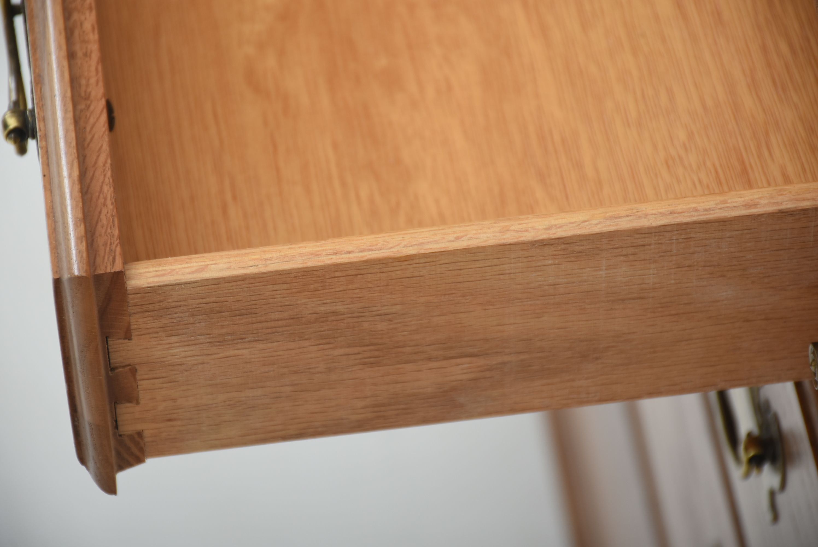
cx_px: 409
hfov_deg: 9.8
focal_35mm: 210
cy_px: 274
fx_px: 4775
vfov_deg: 6.6
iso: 200
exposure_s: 1/200
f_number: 7.1
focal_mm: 140
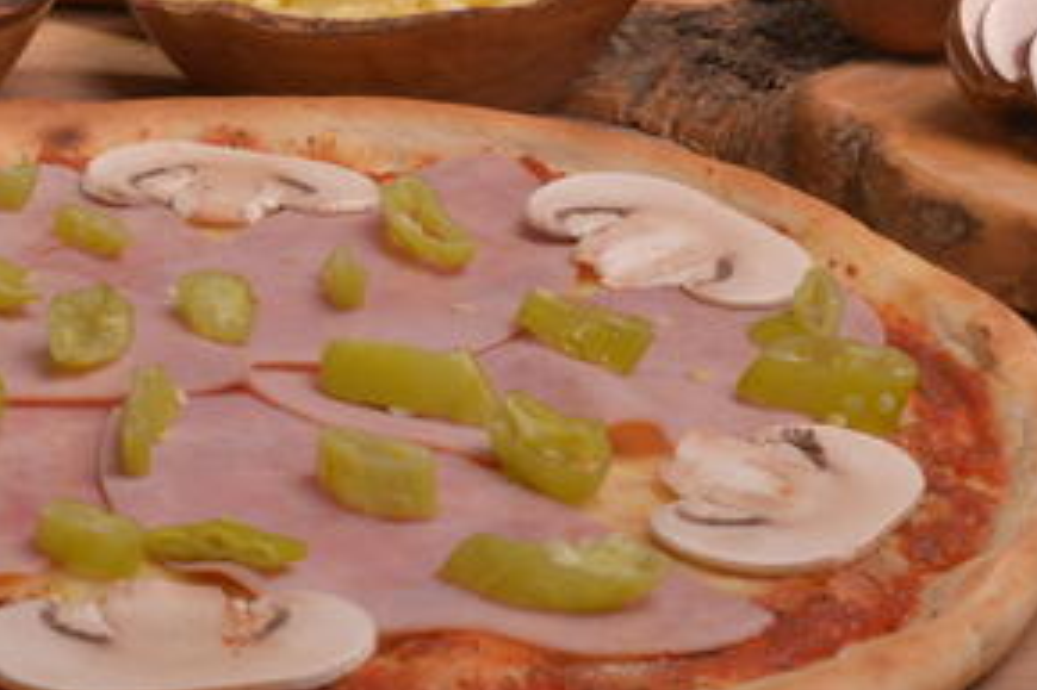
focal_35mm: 138
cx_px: 50
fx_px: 3973
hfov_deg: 14.7
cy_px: 170
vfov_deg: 9.9
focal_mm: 50
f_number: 16
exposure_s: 1/250
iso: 1000
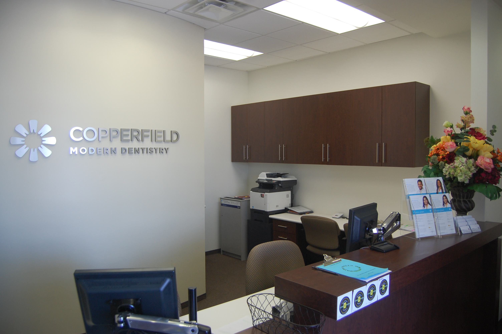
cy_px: 167
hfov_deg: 67.4
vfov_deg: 47.8
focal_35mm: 27
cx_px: 251
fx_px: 376
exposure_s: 1/60
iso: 400
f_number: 4
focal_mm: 18
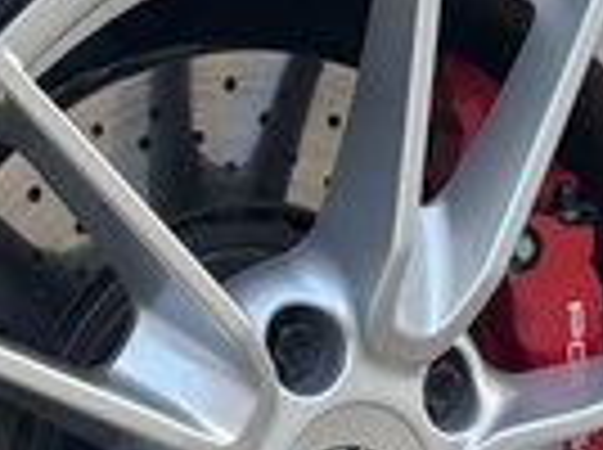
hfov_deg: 10.0
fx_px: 3460
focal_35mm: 199
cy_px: 27
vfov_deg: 7.4
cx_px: 356
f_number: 1.6
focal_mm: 5.96
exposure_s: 1/495
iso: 50
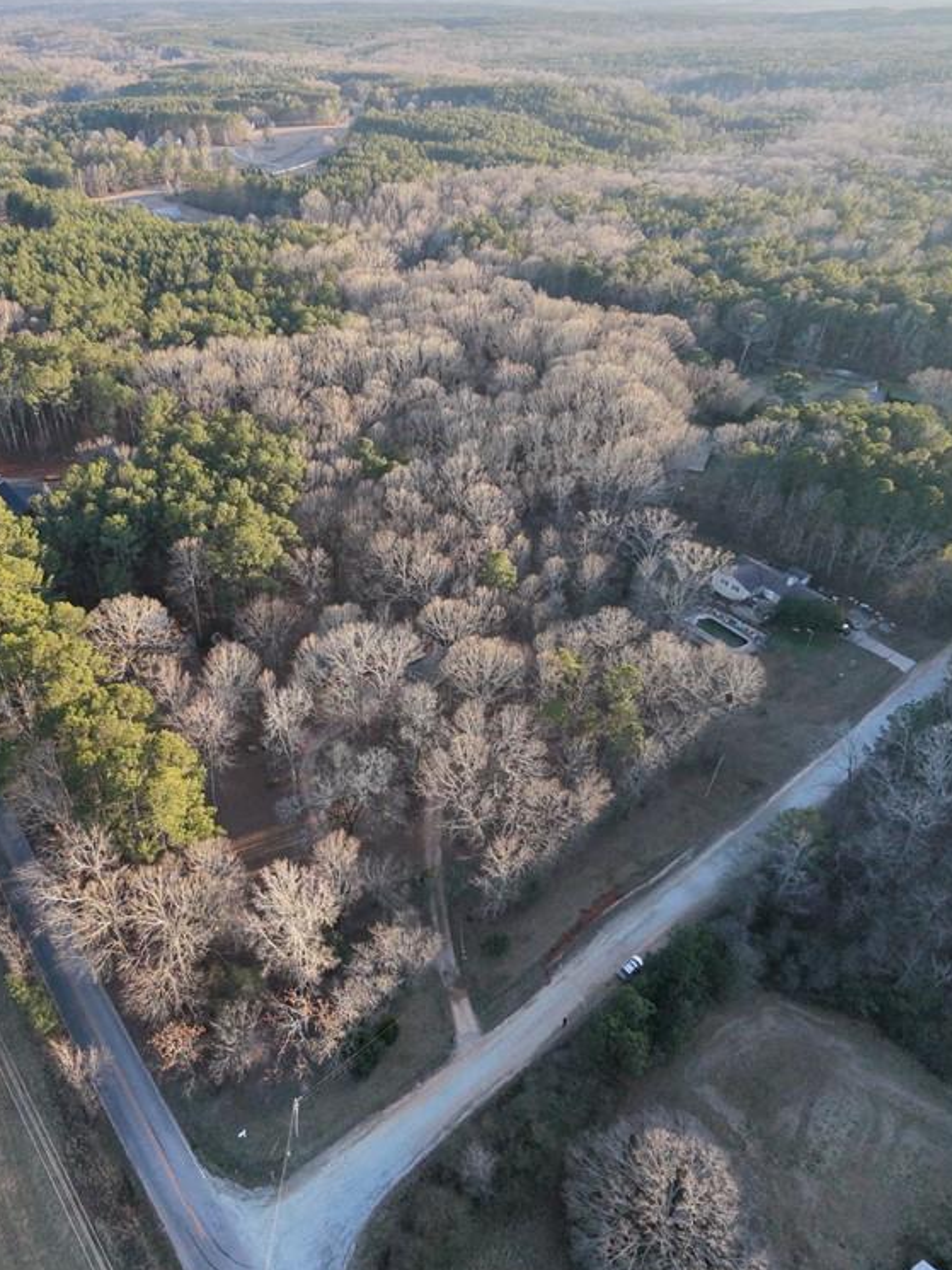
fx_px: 806
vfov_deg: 76.4
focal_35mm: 22
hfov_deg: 60.1
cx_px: 344
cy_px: 632
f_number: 2.2
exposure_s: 1/320
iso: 400
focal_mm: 3.05
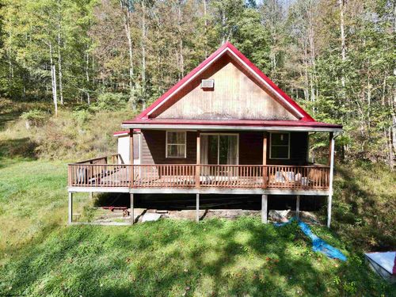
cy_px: 148
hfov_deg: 71.6
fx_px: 275
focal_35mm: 24
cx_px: 198
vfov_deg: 56.8
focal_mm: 4.5
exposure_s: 1/200
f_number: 2.8
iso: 100
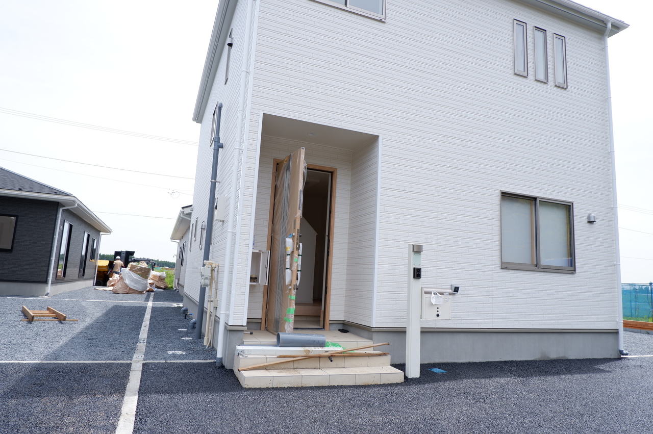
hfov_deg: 76.1
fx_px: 417
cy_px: 217
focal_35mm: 23
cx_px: 326
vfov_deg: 55.0
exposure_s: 1/220
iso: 200
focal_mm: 15
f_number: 8
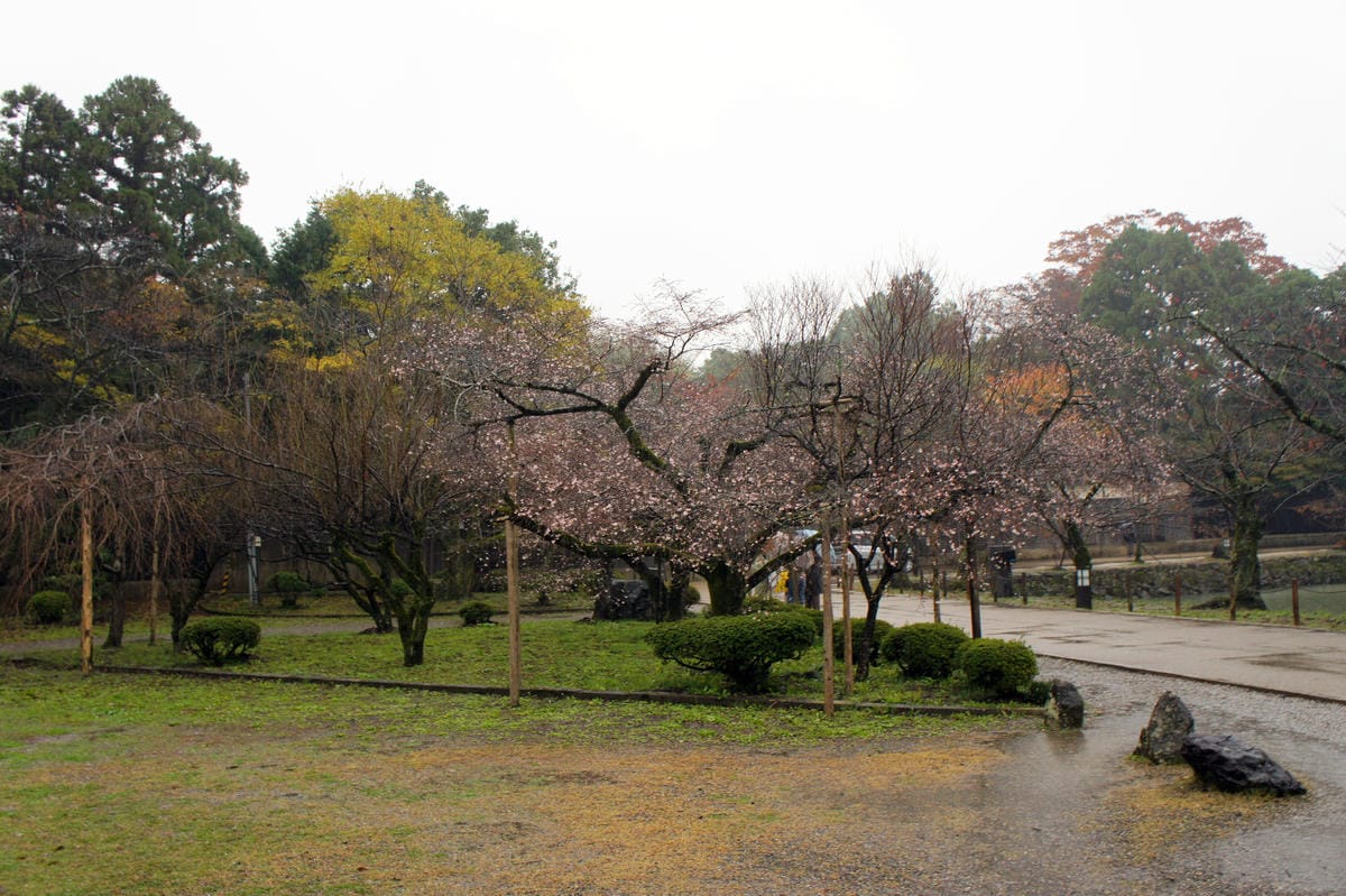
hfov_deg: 60.3
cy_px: 448
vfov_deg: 42.3
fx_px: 1159
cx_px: 673
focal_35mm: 31
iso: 200
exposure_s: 1/80
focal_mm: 21
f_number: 6.3
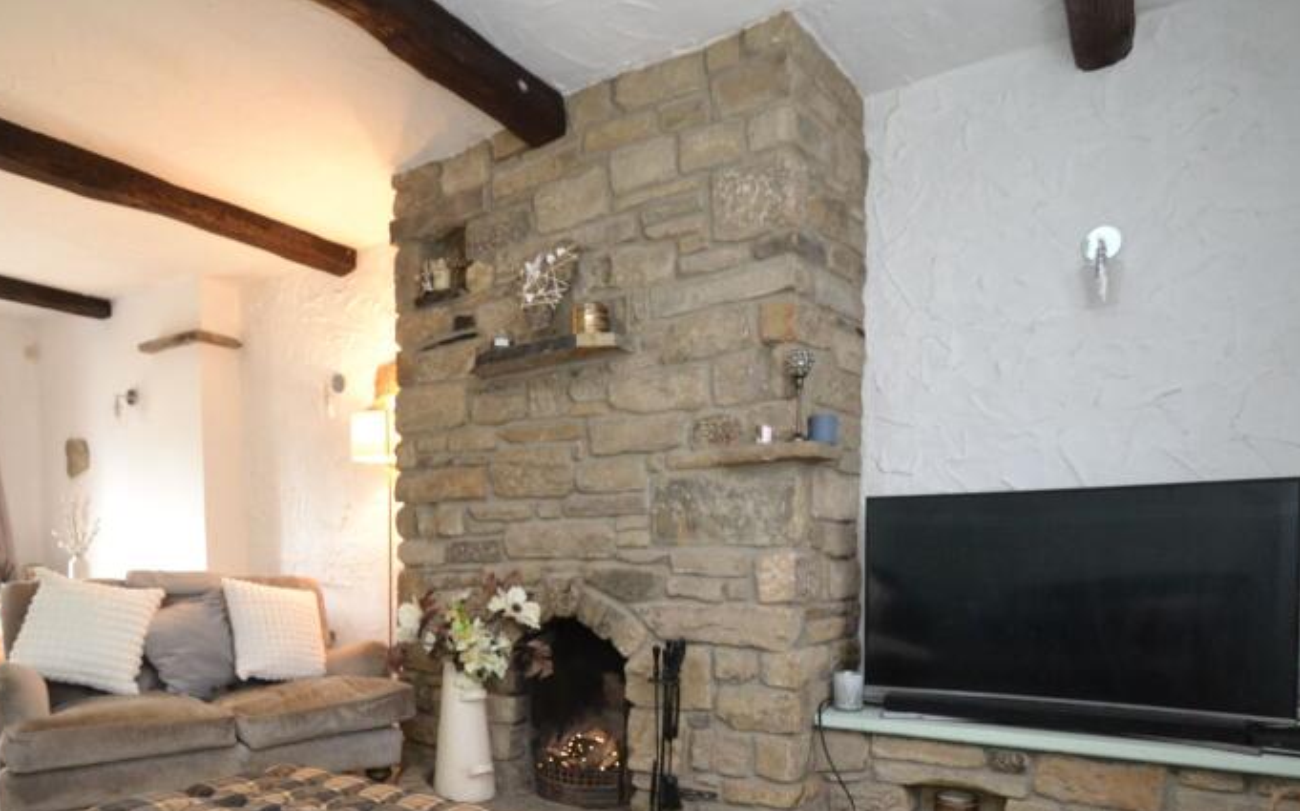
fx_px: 815
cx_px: 586
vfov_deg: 51.1
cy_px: 589
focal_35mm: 23
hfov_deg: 77.0
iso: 1250
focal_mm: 10
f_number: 3.5
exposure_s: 1/60
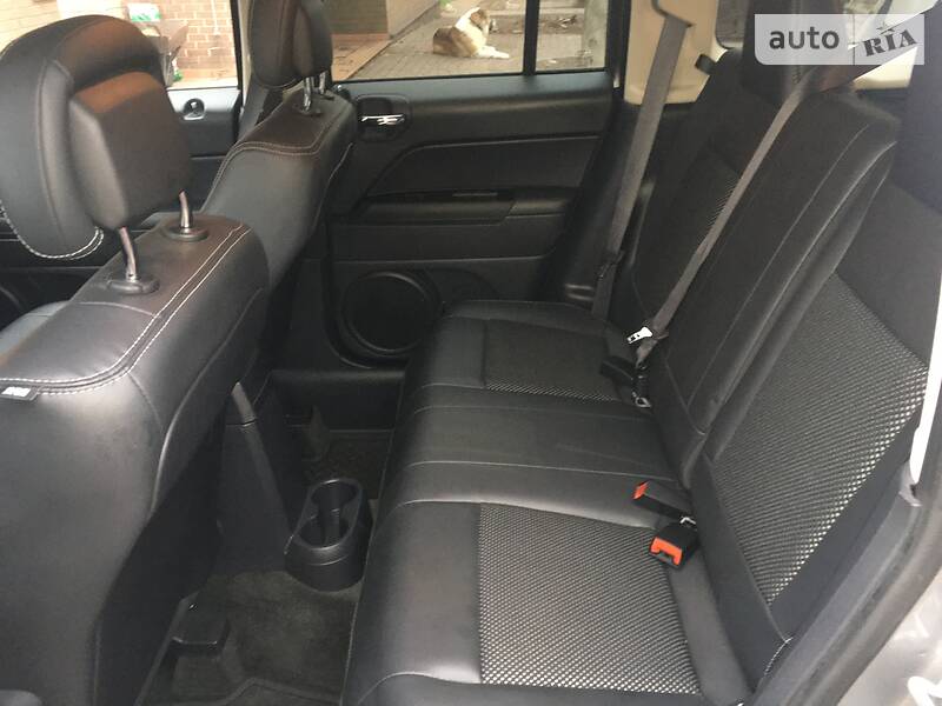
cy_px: 353
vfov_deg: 48.2
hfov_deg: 61.7
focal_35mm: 29
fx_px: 789
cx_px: 471
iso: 160
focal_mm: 4.2
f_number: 2.2
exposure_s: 1/17
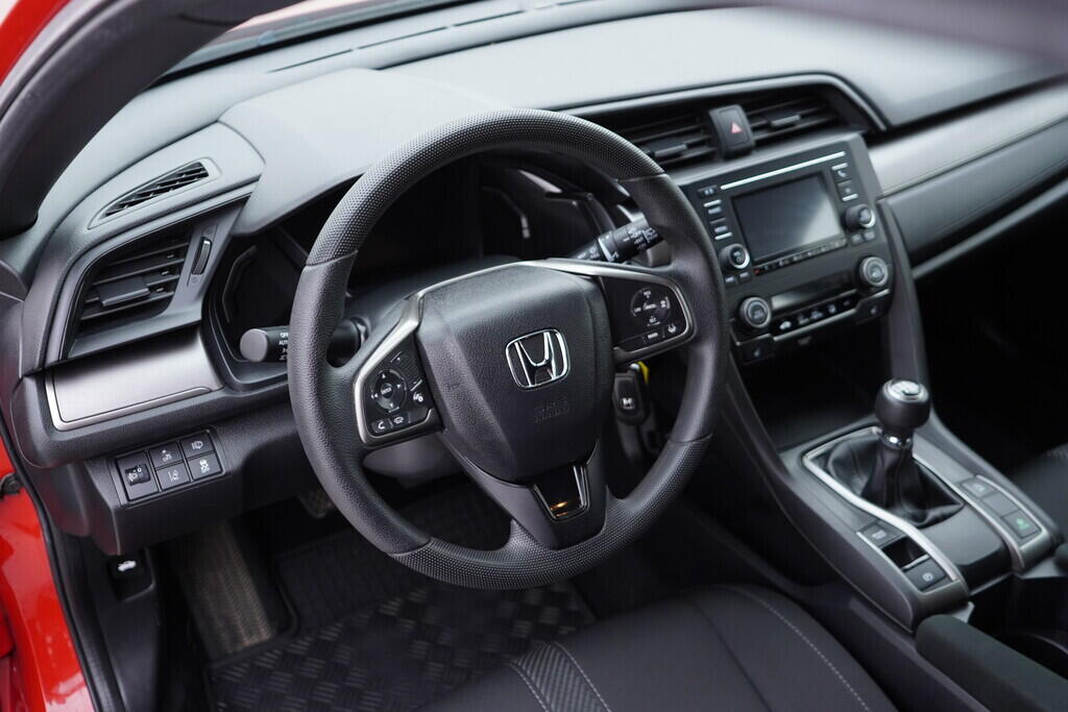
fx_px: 1068
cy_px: 356
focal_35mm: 36
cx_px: 534
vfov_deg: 36.9
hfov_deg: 53.1
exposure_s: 1/40
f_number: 2.8
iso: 250
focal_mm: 24
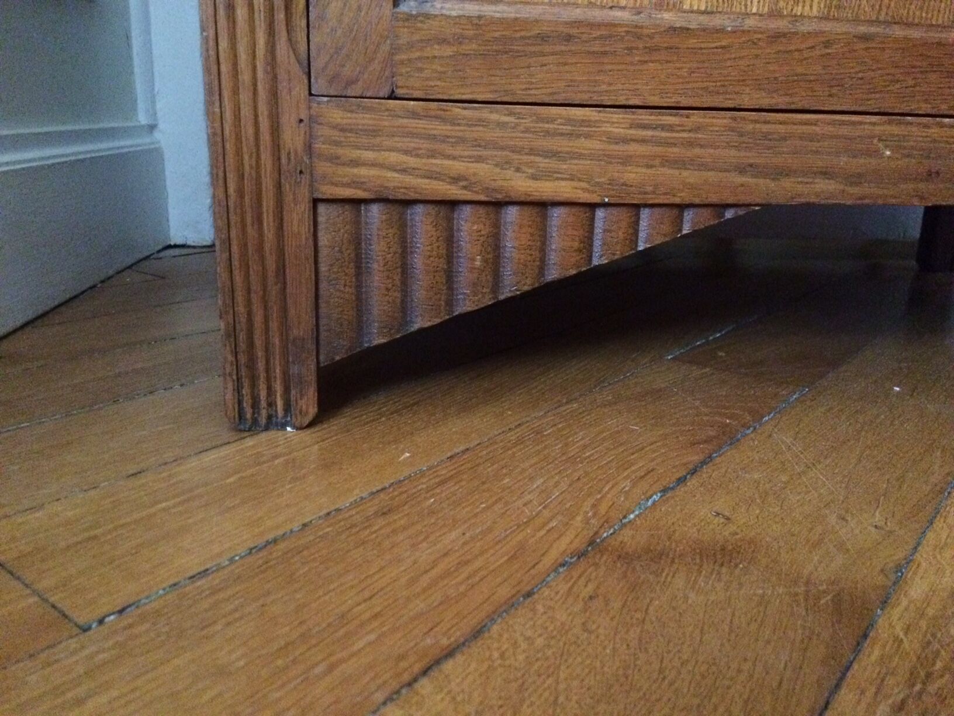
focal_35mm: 29
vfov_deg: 48.2
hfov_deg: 61.7
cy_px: 358
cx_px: 477
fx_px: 799
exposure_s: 1/17
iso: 800
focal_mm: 4.15
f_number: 2.2
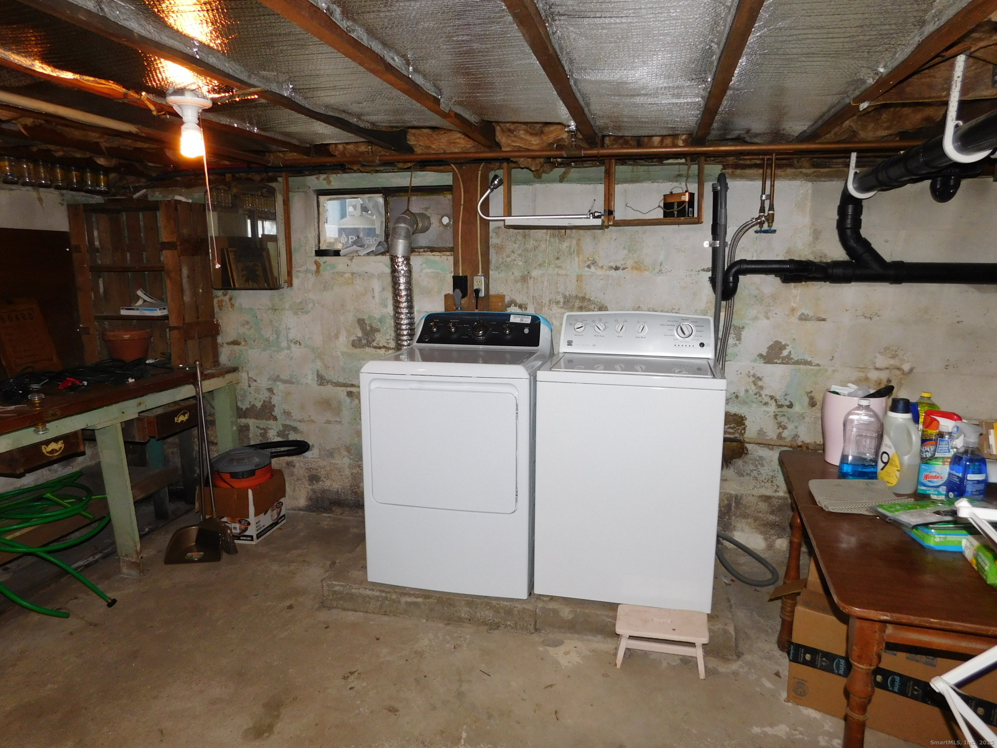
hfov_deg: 73.9
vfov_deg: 58.9
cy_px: 374
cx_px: 498
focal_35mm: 23
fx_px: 662
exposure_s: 1/30
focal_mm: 4
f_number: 3
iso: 200
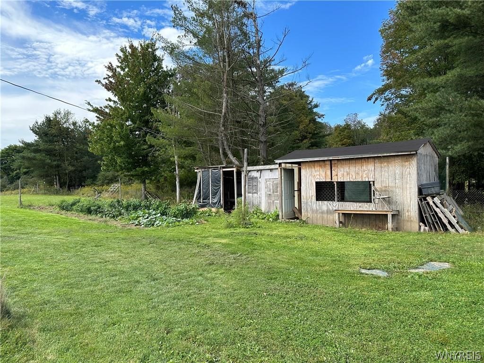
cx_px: 242
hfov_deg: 71.6
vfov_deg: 56.8
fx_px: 336
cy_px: 182
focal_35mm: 24
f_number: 1.78
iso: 80
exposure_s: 1/1241
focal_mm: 6.86
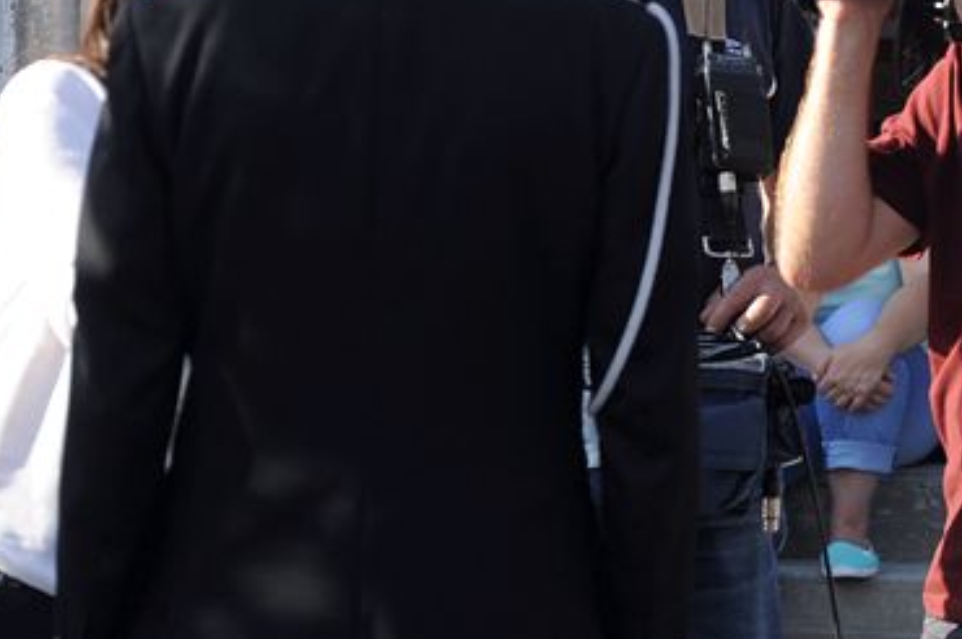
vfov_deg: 4.7
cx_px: 988
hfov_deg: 7.0
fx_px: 7826
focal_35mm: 293
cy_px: 121
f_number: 5.6
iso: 400
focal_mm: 85
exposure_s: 1/500
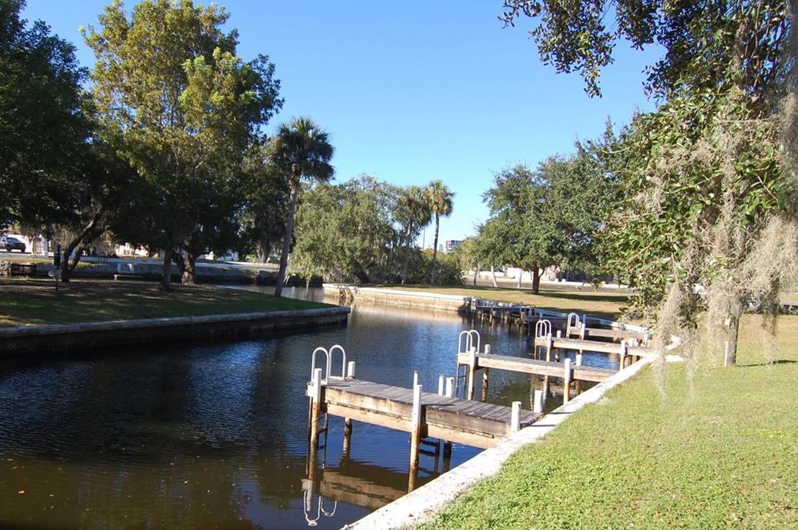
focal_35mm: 26
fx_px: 576
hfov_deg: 69.1
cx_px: 346
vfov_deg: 49.2
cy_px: 312
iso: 200
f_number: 7.1
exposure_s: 1/200
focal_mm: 12
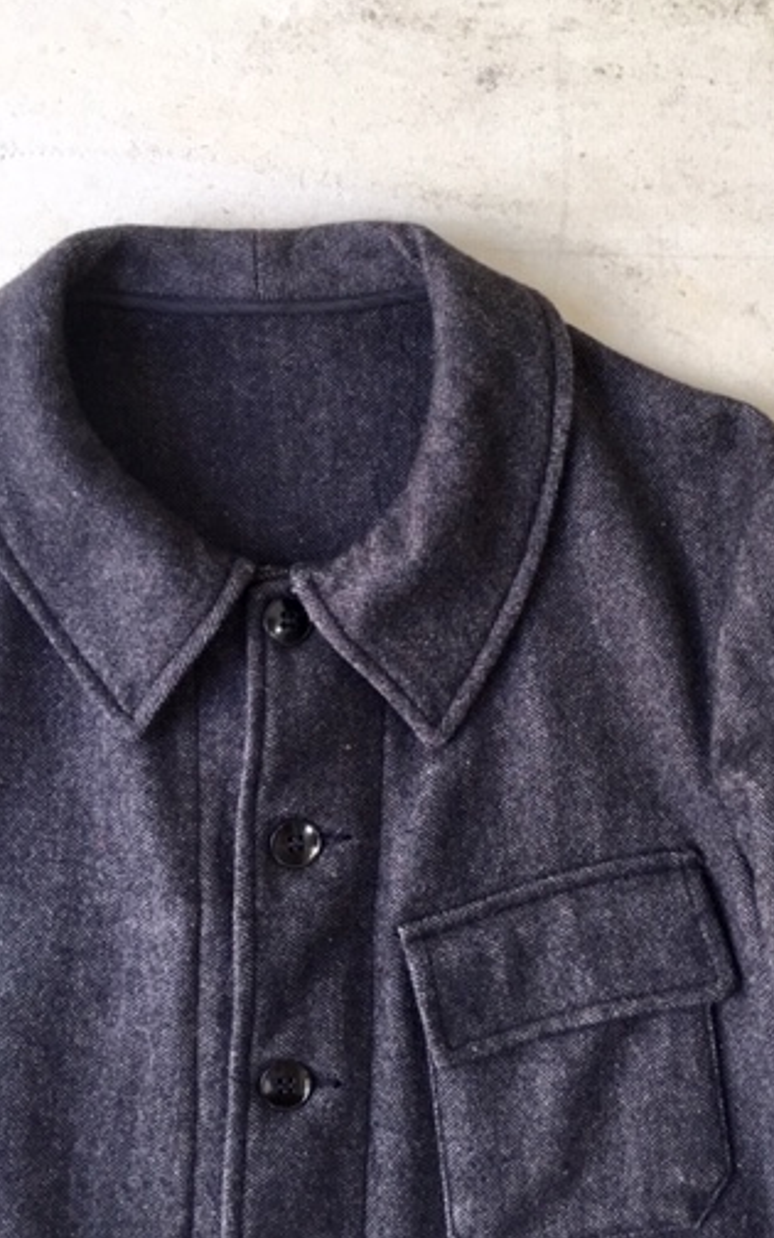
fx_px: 1316
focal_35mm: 39
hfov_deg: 32.7
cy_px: 614
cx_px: 467
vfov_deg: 50.4
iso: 50
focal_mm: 4.15
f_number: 2.2
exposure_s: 1/33
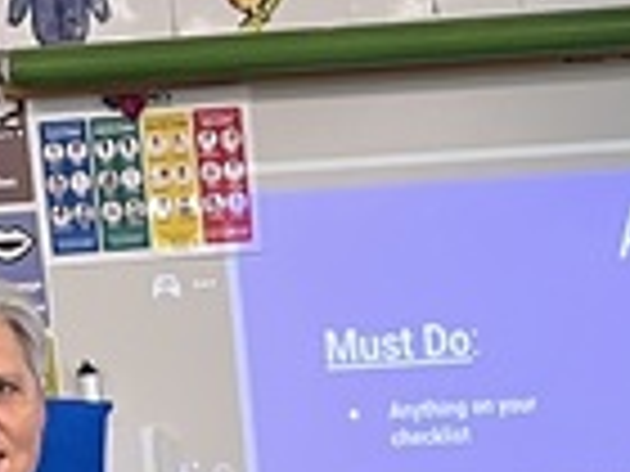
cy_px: 998
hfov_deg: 9.9
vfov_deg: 7.5
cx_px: 1125
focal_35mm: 190
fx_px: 3458
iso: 100
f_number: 1.6
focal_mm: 5.1
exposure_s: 1/60
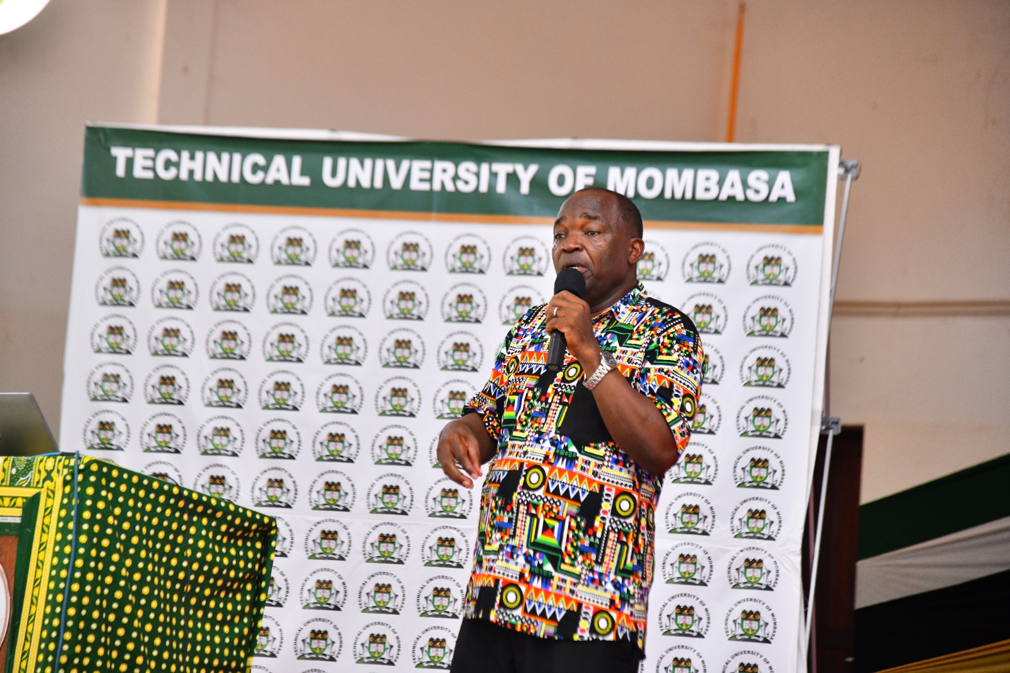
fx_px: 3085
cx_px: 505
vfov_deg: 12.4
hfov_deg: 18.6
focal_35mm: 110
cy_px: 336
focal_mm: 110
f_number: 4
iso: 1000
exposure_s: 1/200
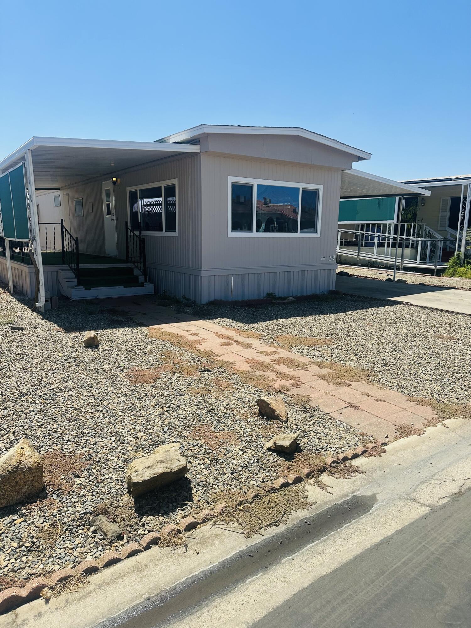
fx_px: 435
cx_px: 236
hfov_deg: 56.8
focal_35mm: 24
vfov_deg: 71.6
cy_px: 314
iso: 80
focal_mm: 6.86
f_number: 1.78
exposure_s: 1/4545
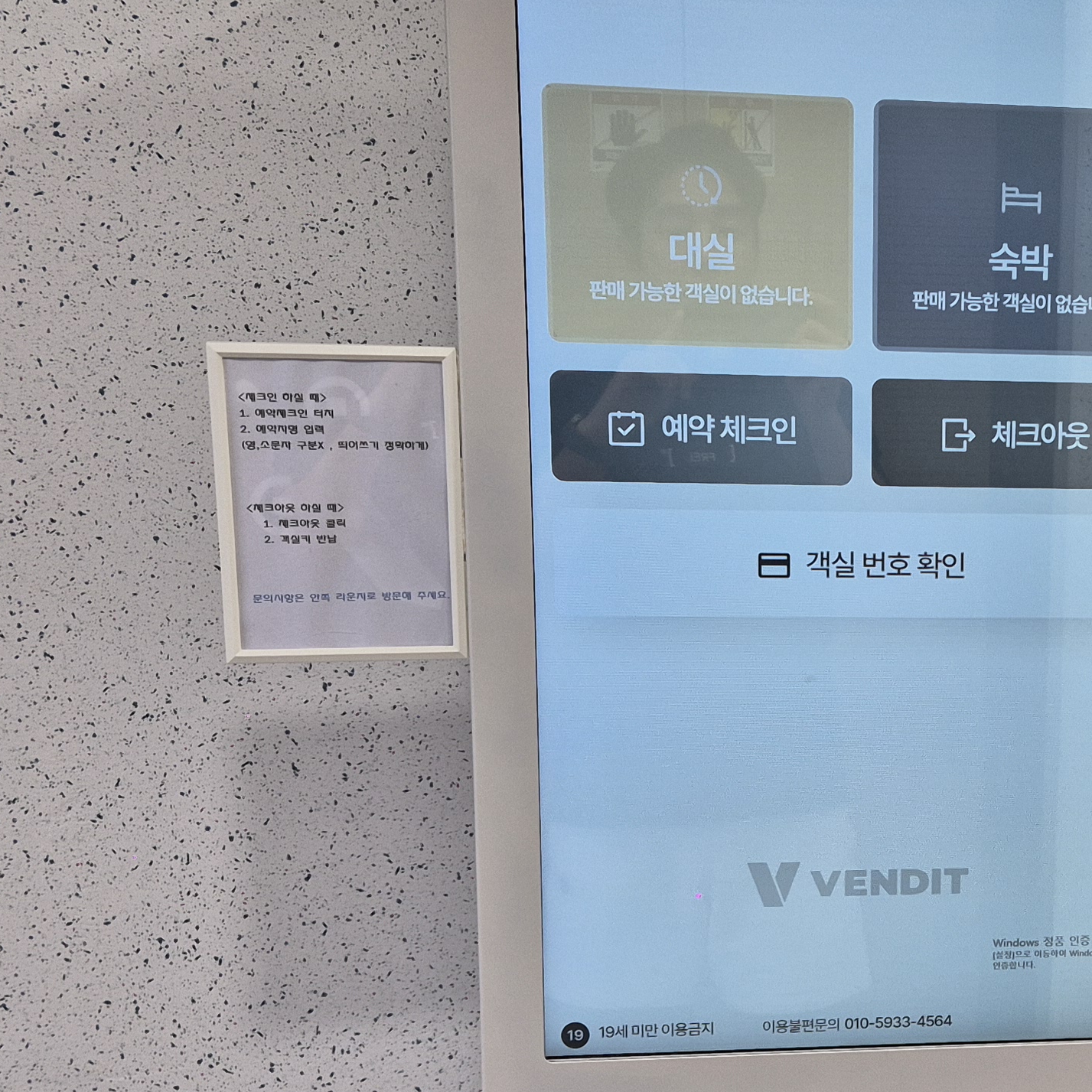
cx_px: 1032
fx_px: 2034
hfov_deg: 28.6
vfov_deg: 29.9
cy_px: 715
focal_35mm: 57
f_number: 1.8
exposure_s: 1/120
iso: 64
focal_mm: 5.4
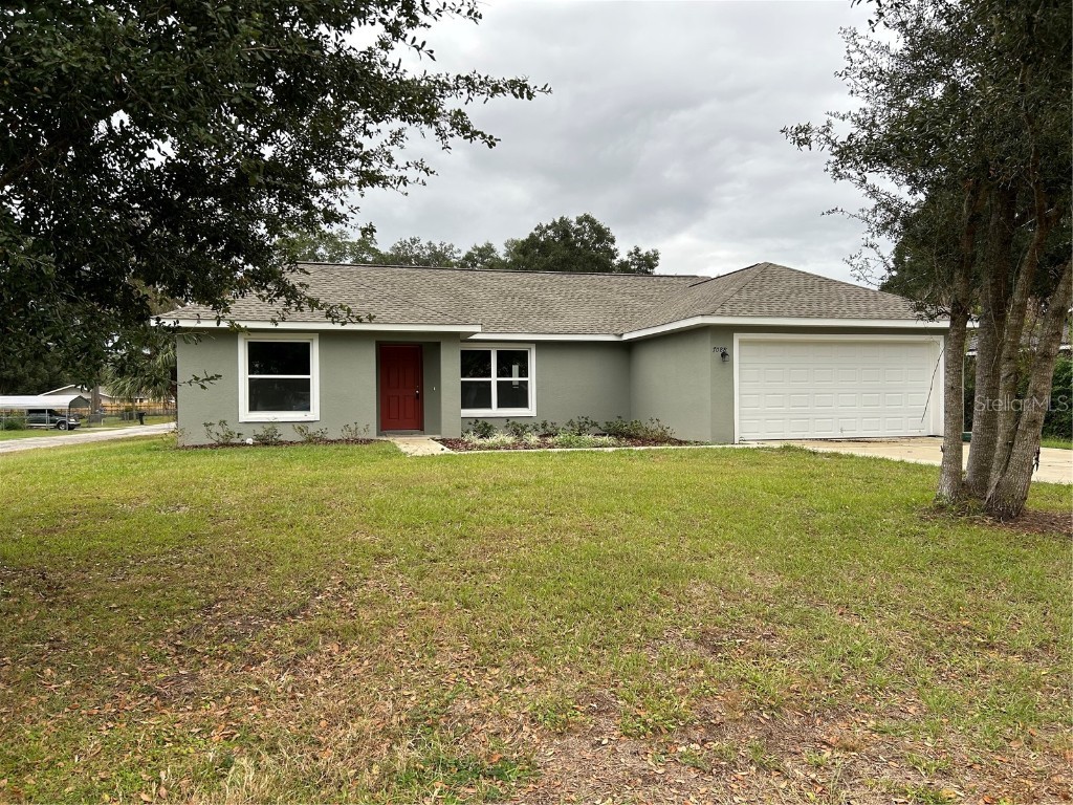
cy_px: 402
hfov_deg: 67.3
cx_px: 536
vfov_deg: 53.1
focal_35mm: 26
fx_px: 806
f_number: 1.5
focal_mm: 5.7
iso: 50
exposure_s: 1/544
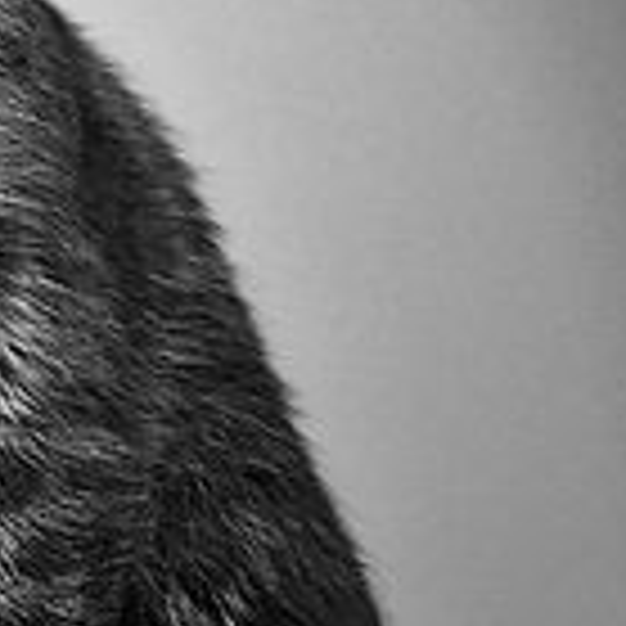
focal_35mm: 99
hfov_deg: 16.5
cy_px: -108
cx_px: -207
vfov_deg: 16.9
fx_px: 2026
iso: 250
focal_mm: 4.2
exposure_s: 1/10
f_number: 1.7
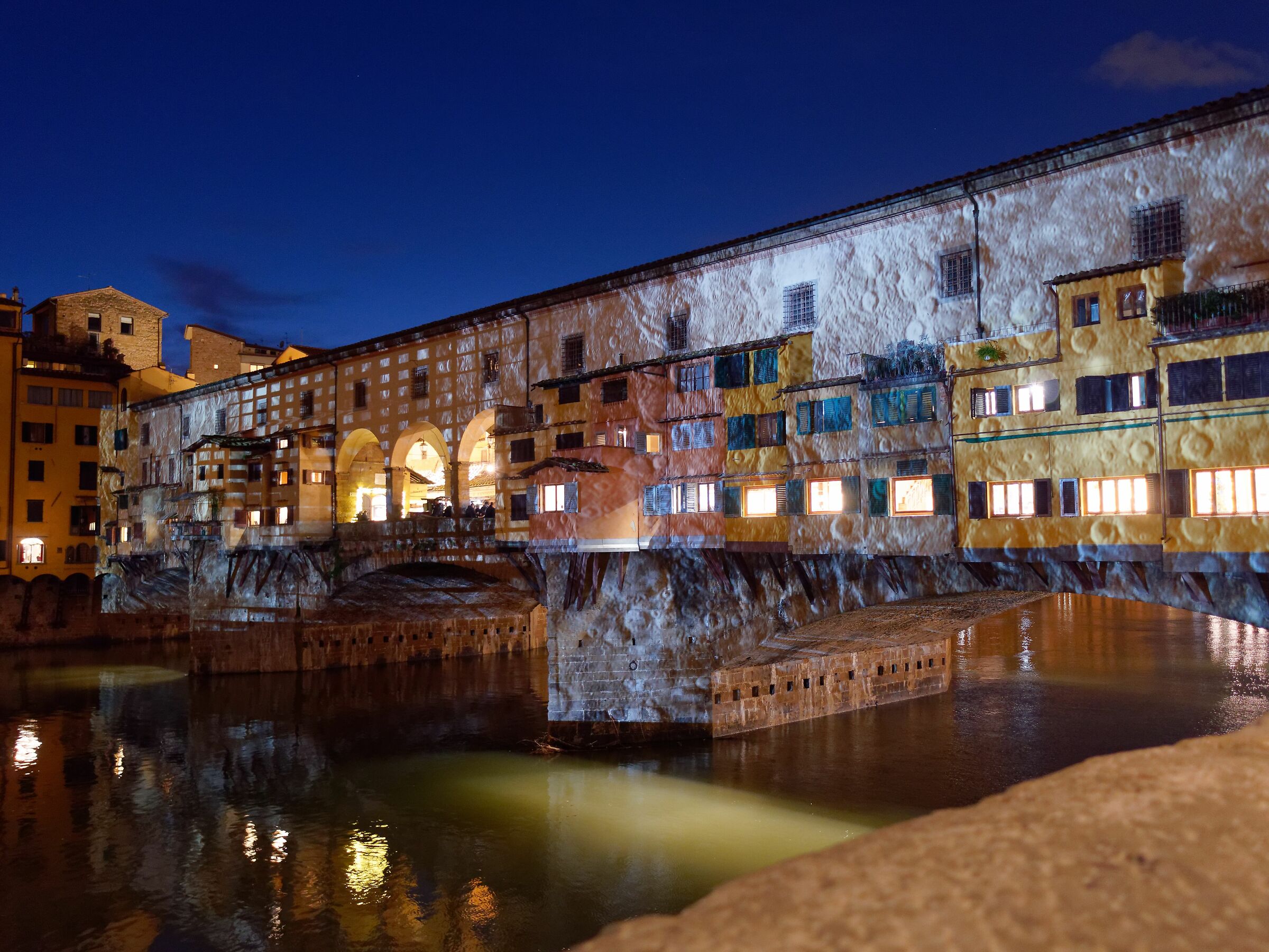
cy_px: 476
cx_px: 634
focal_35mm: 30
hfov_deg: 60.0
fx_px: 1100
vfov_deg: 46.8
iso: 400
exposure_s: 1/6
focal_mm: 15
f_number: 1.8
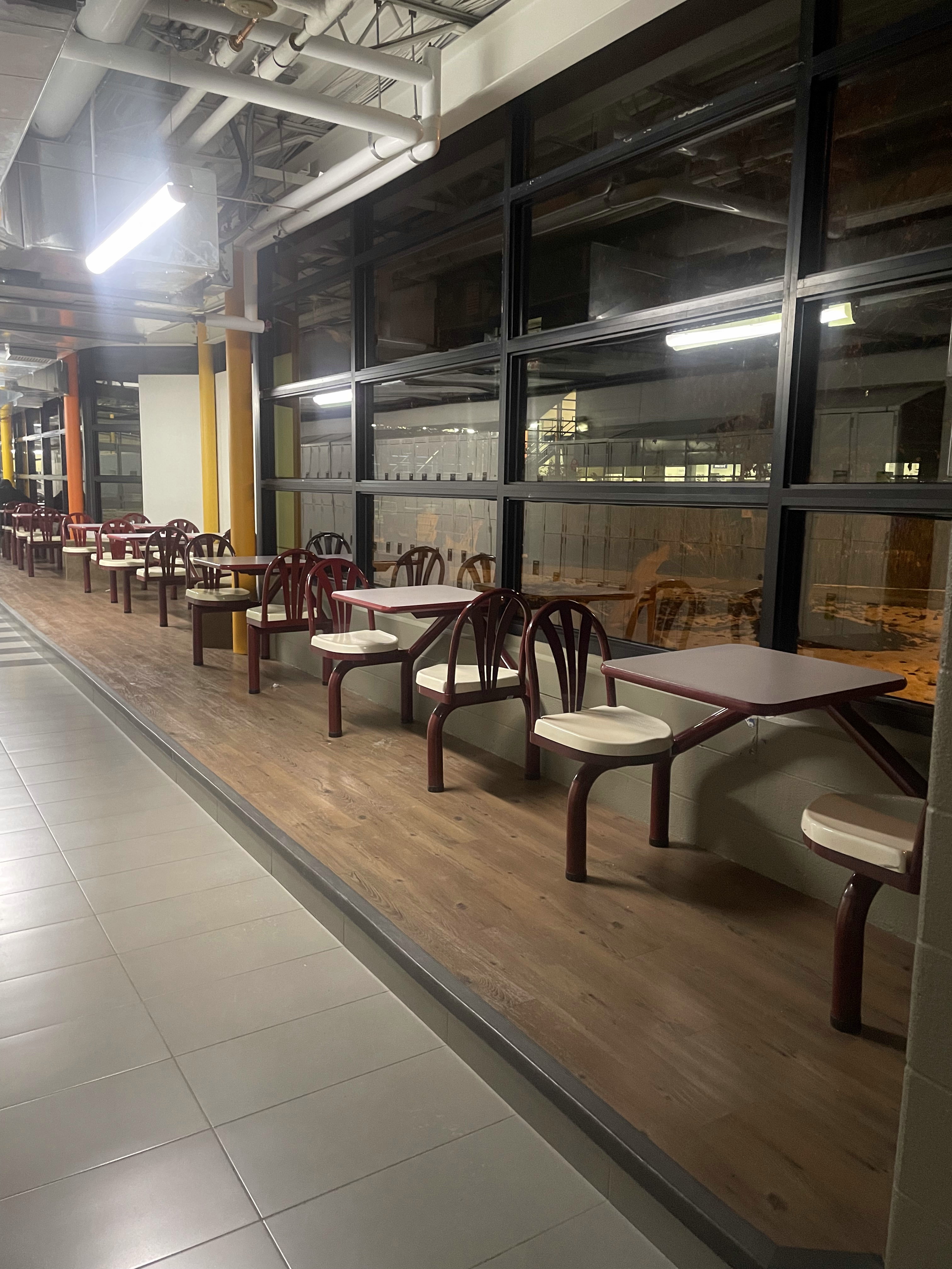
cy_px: 634
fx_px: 953
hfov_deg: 53.1
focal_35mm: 26
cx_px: 476
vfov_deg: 67.3
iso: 640
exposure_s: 1/30
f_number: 1.6
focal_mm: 4.2
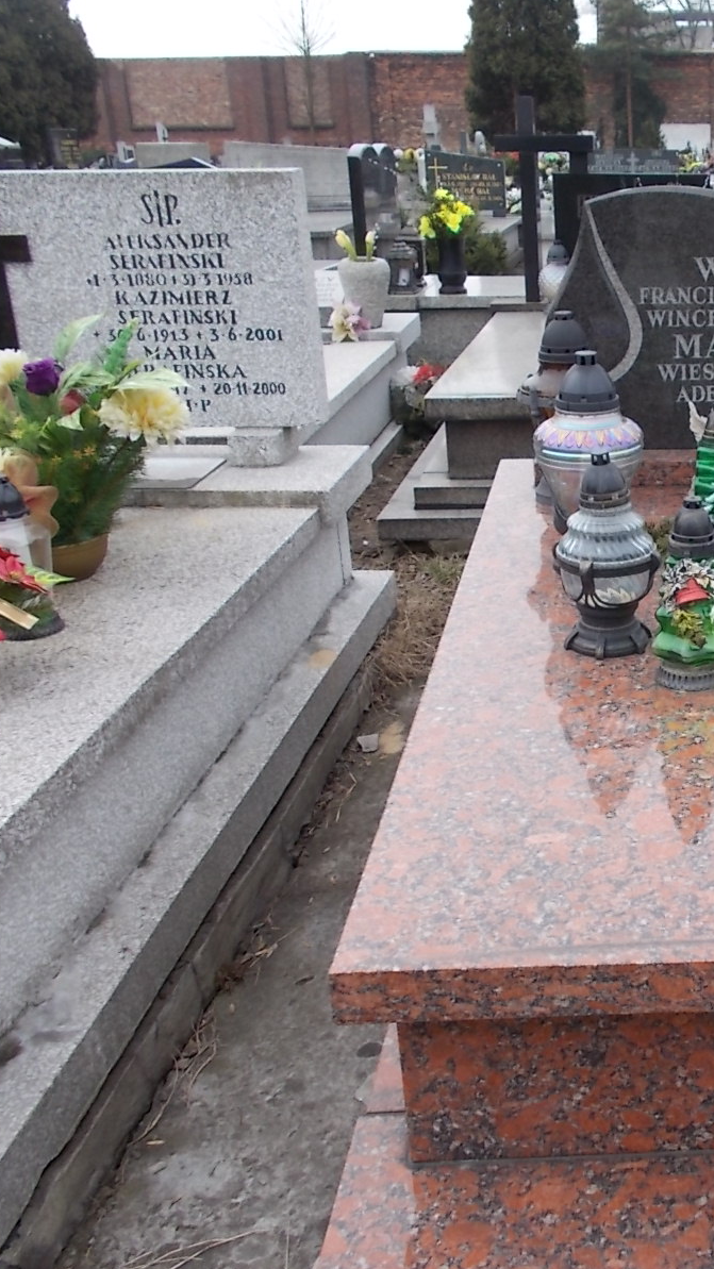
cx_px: 699
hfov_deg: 29.3
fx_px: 1279
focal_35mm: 38
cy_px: 635
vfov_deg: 52.8
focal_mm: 4.6
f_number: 3.2
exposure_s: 1/400
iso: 80
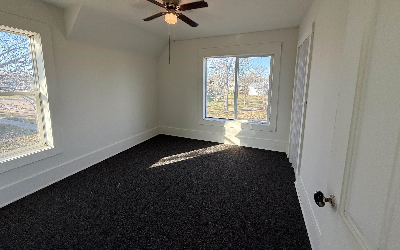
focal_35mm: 15
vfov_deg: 74.3
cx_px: 202
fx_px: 164
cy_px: 106
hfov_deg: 101.5
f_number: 2.2
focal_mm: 2.22
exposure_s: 1/217
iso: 64
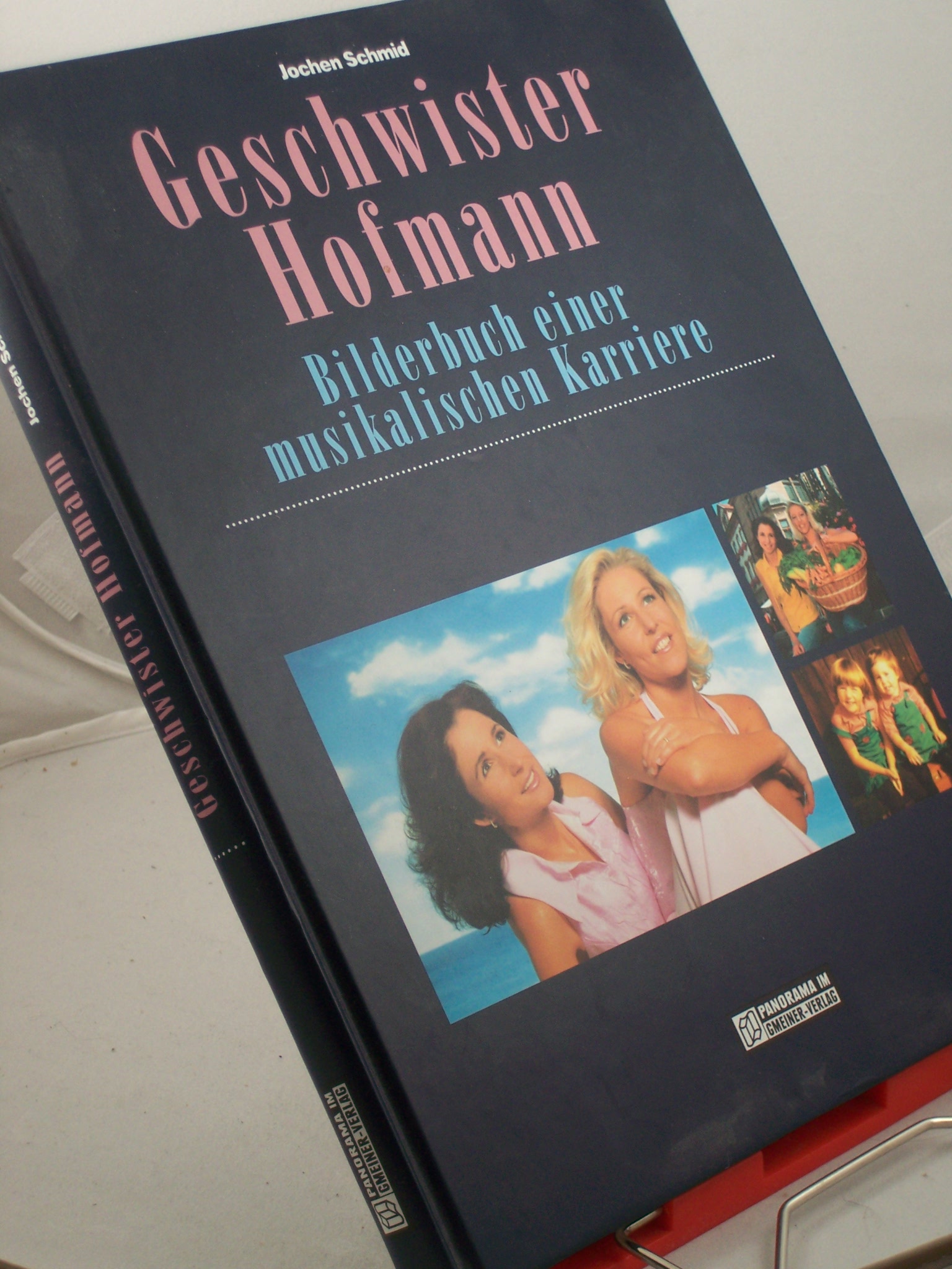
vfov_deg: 23.8
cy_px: 634
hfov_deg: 18.0
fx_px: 3007
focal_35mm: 82
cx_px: 476
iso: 125
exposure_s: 1/80
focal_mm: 13.6
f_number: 4
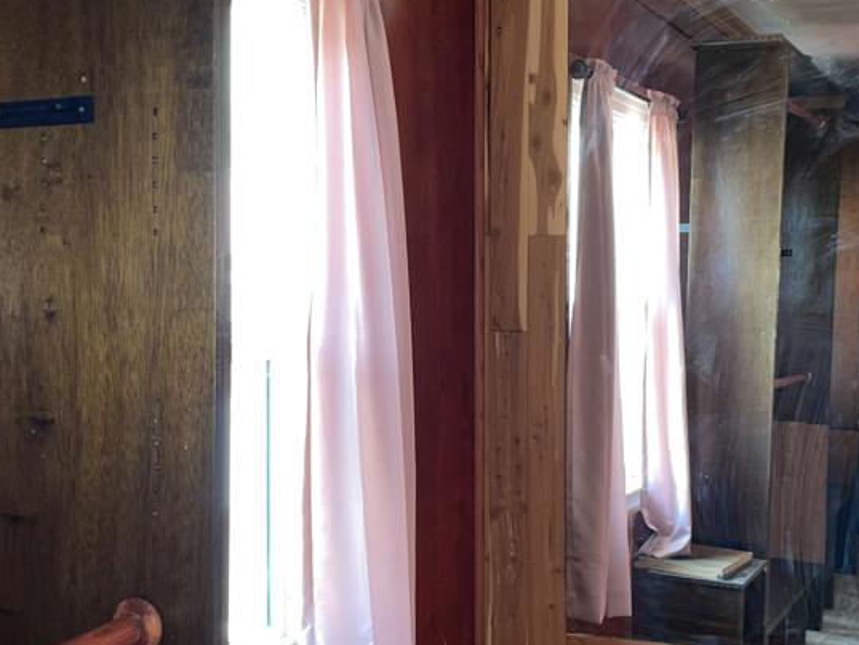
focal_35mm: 31
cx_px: 433
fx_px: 769
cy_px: 373
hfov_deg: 58.3
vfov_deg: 45.3
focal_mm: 4.2
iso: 40
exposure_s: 1/9
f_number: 1.6
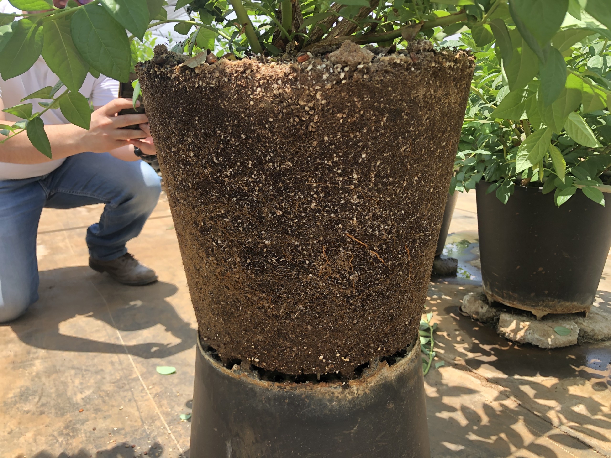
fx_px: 494
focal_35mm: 28
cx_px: 306
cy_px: 229
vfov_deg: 49.7
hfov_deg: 63.4
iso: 20
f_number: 1.8
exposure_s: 1/308
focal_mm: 3.99
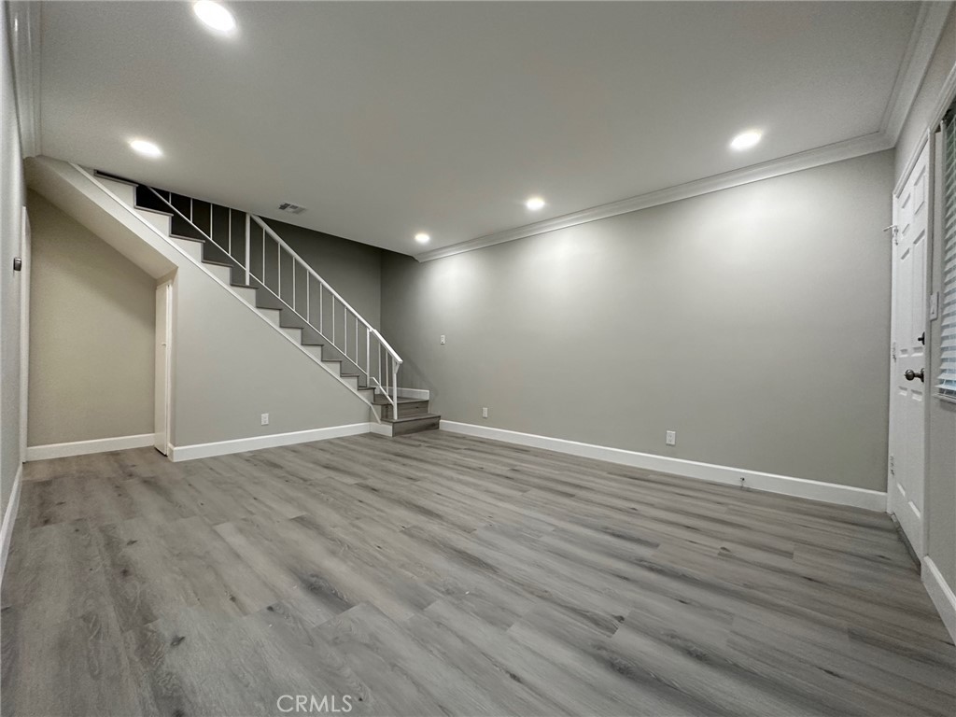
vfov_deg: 85.7
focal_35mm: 14
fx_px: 387
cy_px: 358
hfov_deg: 102.1
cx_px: 478
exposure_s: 1/120
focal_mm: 2.22
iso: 250
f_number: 2.2
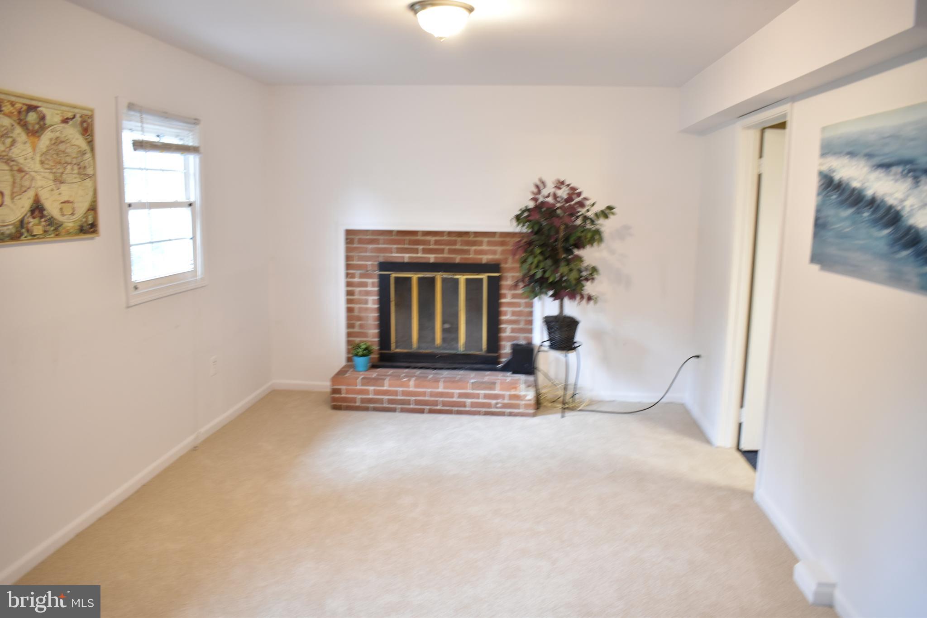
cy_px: 309
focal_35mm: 27
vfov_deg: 47.9
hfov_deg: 67.4
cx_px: 464
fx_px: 695
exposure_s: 1/4
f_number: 4
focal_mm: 18
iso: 400
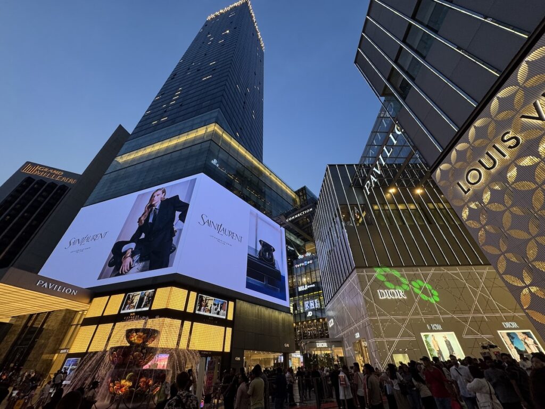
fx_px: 220
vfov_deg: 85.7
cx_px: 272
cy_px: 204
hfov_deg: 102.1
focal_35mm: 14
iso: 125
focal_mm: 2.22
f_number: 2.2
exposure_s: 1/120
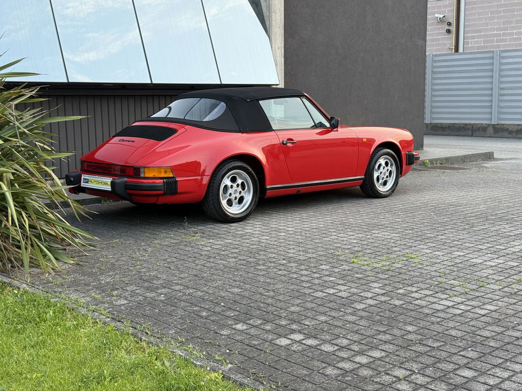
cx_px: 261
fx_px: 724
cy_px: 196
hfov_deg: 39.7
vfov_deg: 30.3
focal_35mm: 48
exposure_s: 1/141
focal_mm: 6.76
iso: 100
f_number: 1.78
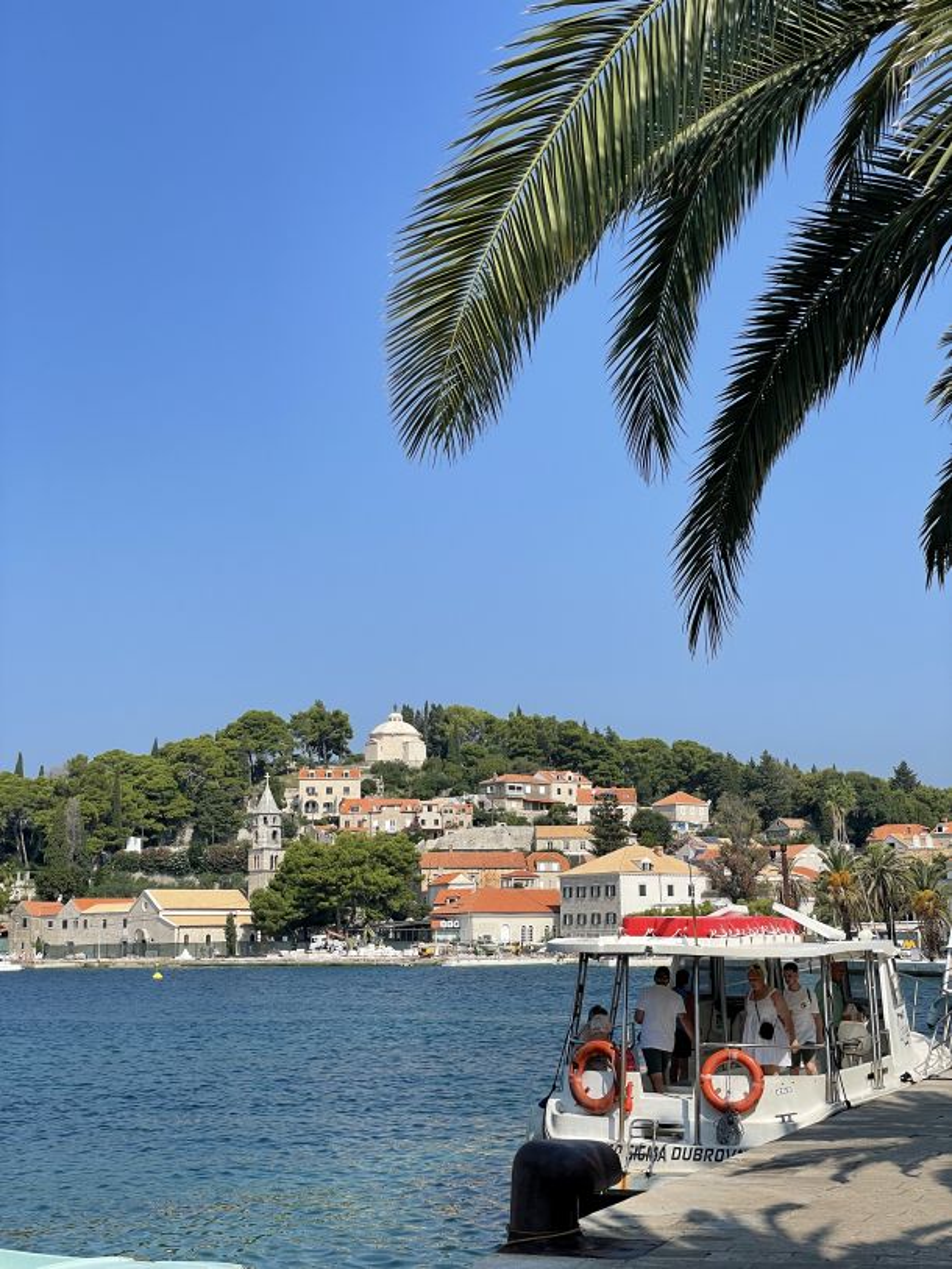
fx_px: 1906
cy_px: 634
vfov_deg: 36.8
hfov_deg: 28.0
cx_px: 476
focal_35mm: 52
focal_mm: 6
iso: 25
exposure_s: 1/1845
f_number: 2
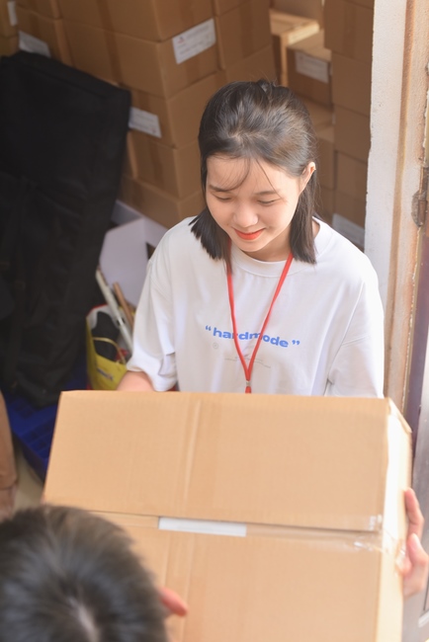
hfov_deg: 27.0
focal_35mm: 50
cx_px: 214
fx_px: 893
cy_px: 321
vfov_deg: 39.6
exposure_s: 1/100
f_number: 4
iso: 320
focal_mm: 50
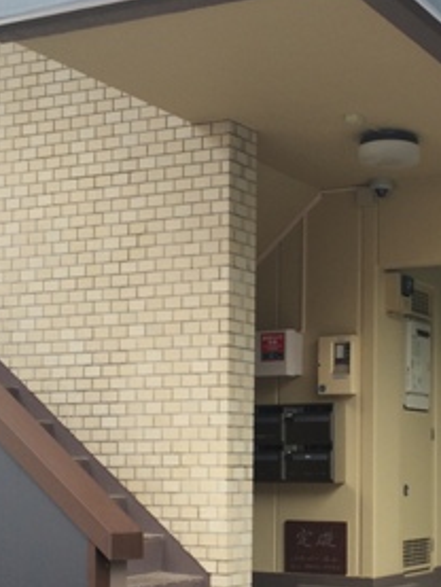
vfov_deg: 28.6
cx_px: 377
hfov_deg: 21.6
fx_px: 1137
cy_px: 422
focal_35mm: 67
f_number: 2.2
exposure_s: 1/221
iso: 32
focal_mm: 4.15
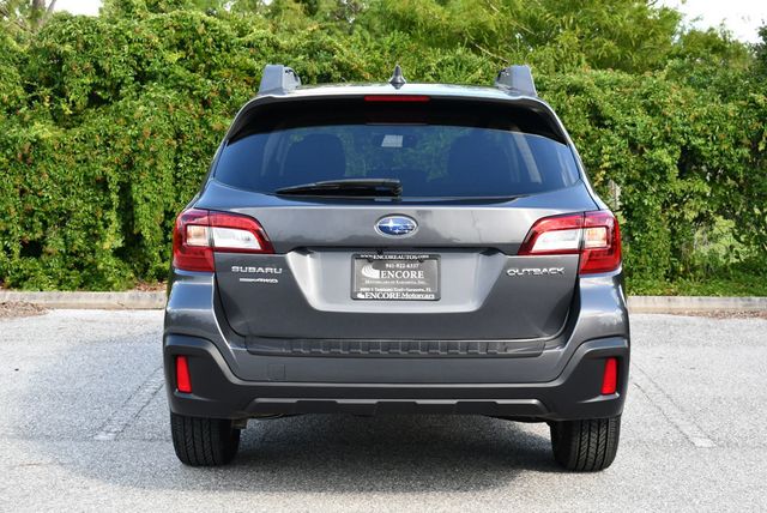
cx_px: 384
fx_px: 1450
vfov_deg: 20.1
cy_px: 256
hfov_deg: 29.6
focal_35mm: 68
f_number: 5.6
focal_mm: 34
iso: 400
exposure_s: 1/250
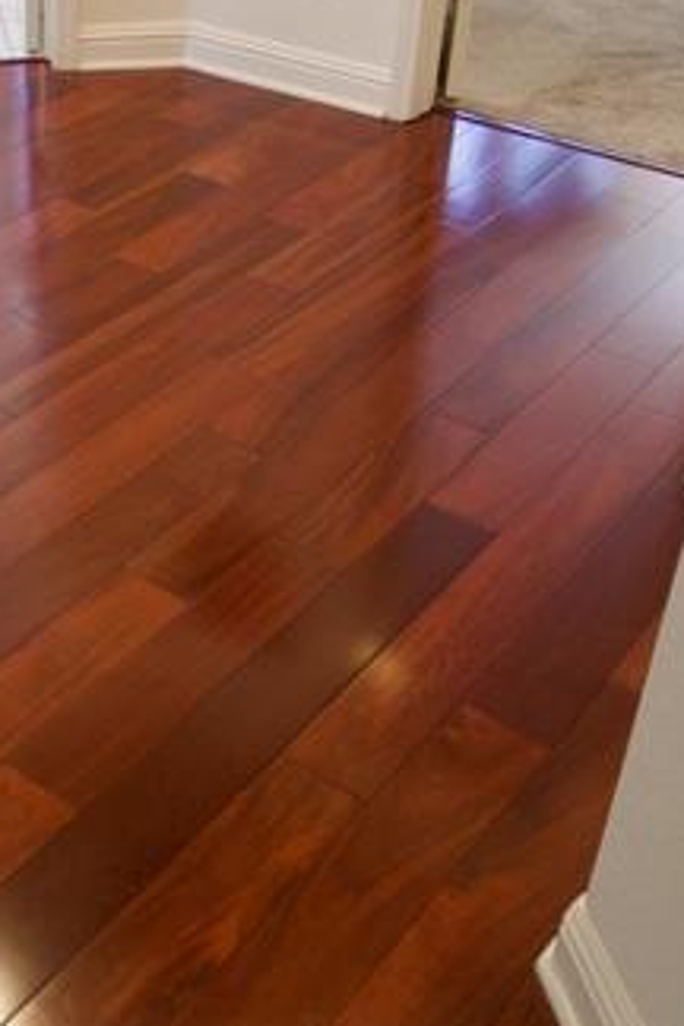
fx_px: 1425
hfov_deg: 25.4
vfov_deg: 38.7
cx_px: -32
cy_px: 276
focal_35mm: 50
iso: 450
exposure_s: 1/50
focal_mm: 10
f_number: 3.5
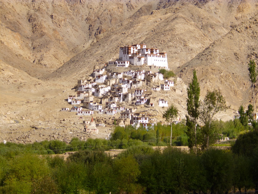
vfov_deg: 12.3
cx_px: 129
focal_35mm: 120
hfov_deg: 16.4
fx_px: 894
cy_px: 97
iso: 100
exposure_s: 1/320
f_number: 6.4
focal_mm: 21.5
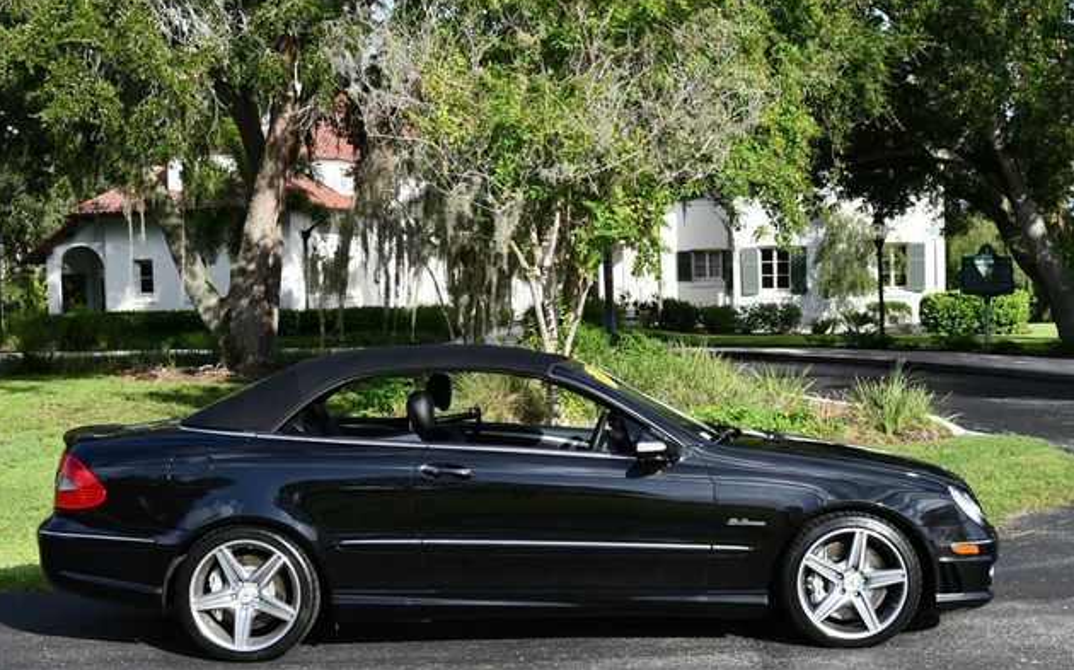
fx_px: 1638
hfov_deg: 36.3
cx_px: 530
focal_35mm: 56
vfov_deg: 23.1
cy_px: 346
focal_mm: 27
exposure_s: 1/250
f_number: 8
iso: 125
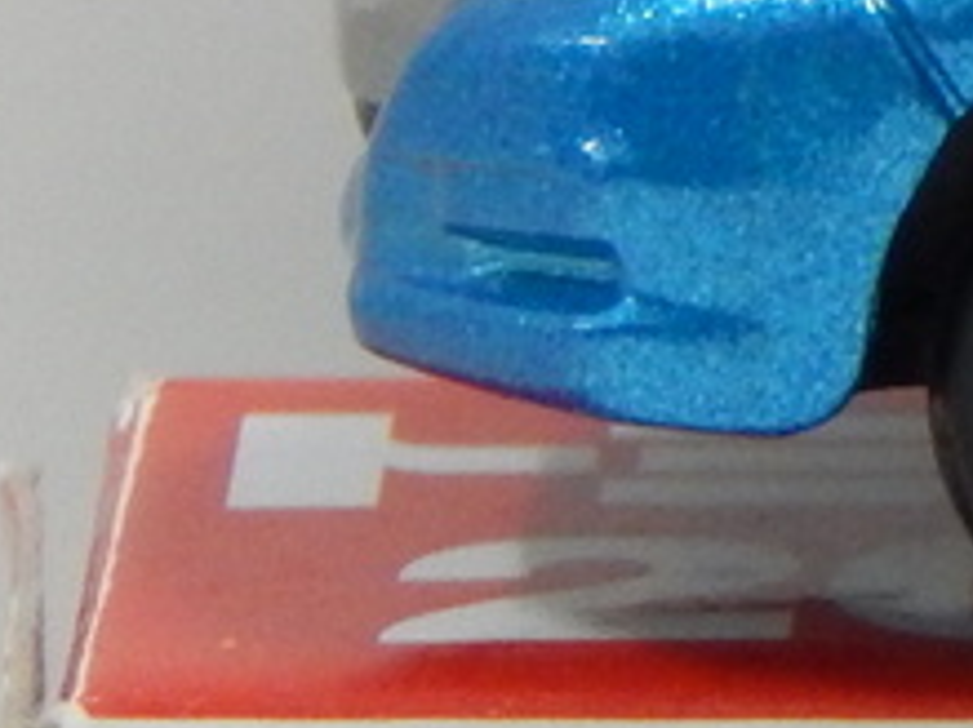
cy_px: 1185
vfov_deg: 0.9
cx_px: 2492
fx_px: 47702
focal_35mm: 1698
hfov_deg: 1.2
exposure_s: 1/20
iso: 400
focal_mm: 41.7
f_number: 5.6
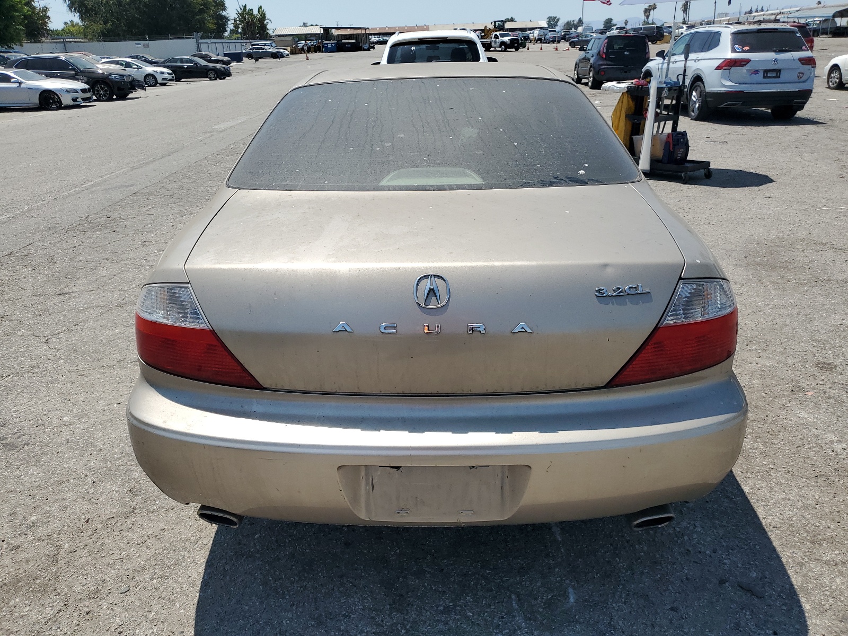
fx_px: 637
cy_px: 318
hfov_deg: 67.3
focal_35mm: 26
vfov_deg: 53.1
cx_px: 424
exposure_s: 1/5000
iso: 50
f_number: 1.5
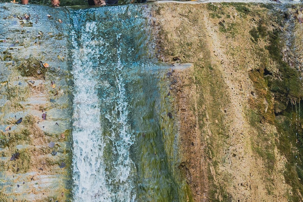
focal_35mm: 117
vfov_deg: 11.7
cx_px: -8
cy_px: 62
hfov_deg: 17.1
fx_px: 985
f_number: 2.8
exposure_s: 1/500
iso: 160
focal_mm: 28
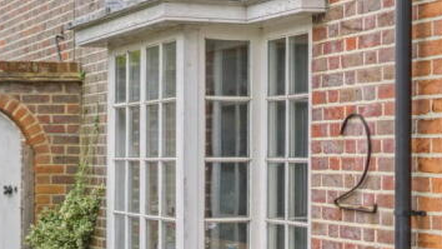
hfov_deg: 21.9
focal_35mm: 97
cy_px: 153
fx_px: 1137
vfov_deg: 12.5
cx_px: 298
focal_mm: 50
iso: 400
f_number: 1.8
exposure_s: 1/5000
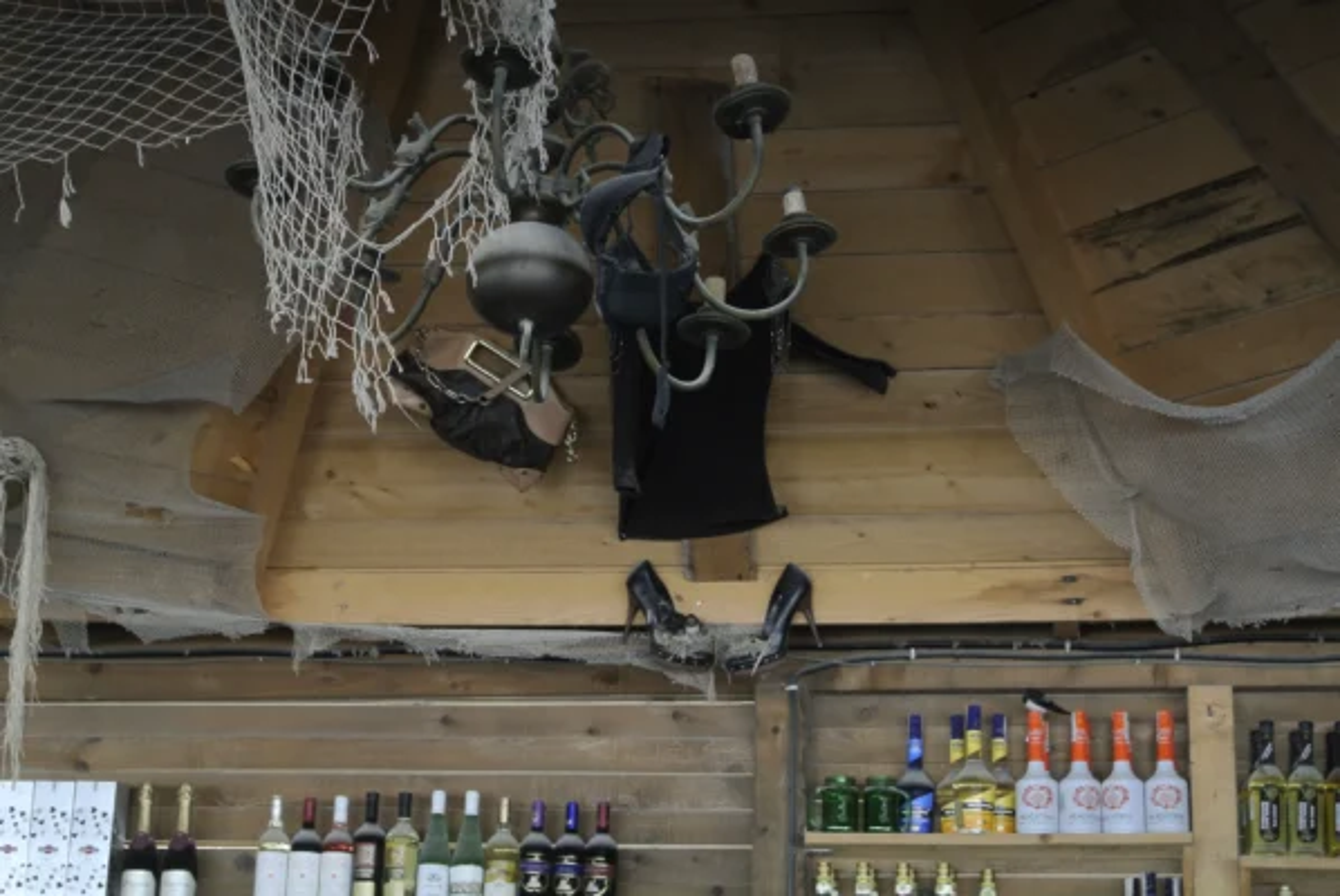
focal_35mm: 81
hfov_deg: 25.0
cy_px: 448
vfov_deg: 16.9
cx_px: 670
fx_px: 3018
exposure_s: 1/13
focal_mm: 30
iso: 100
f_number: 8
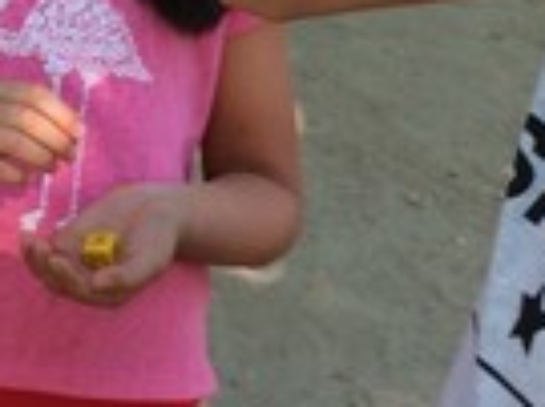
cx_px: -371
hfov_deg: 10.9
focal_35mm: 172
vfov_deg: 8.4
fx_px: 2706
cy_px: -230
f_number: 2.2
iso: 32
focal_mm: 4.15
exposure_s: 1/118
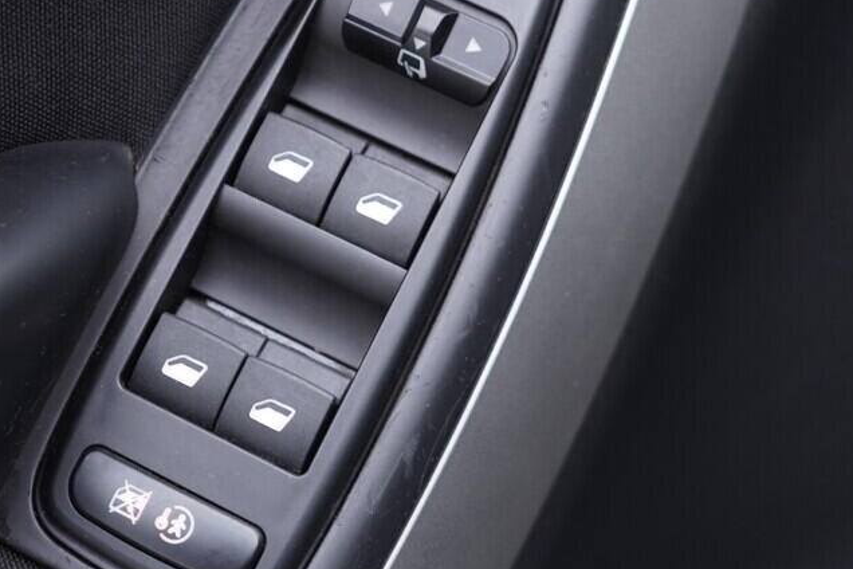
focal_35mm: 58
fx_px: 1374
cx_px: 422
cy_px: 246
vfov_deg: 23.4
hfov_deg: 34.5
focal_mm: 24
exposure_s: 1/40
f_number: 2.8
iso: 200
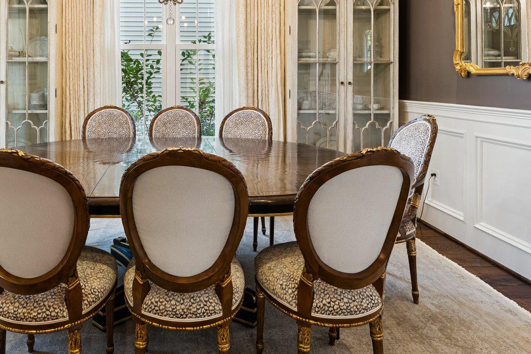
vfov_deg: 47.1
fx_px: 384
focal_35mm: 26
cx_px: 178
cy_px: 74
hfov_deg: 67.5
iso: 250
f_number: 9
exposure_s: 1/6
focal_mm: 14
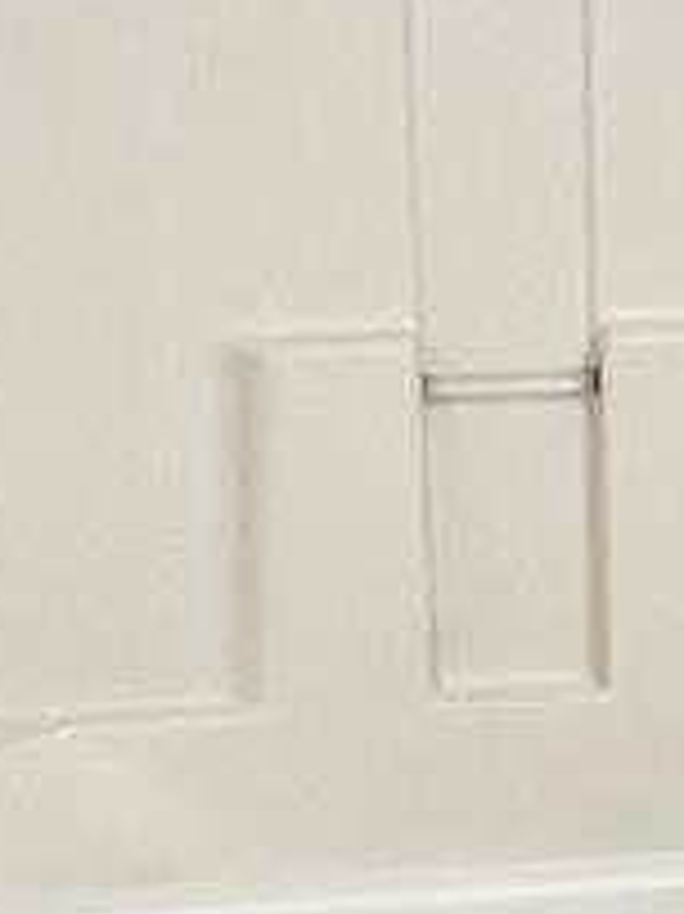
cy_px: 702
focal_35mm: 77
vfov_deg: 25.0
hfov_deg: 18.8
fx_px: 2031
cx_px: 626
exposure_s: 1/120
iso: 200
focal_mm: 1.57
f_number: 1.8
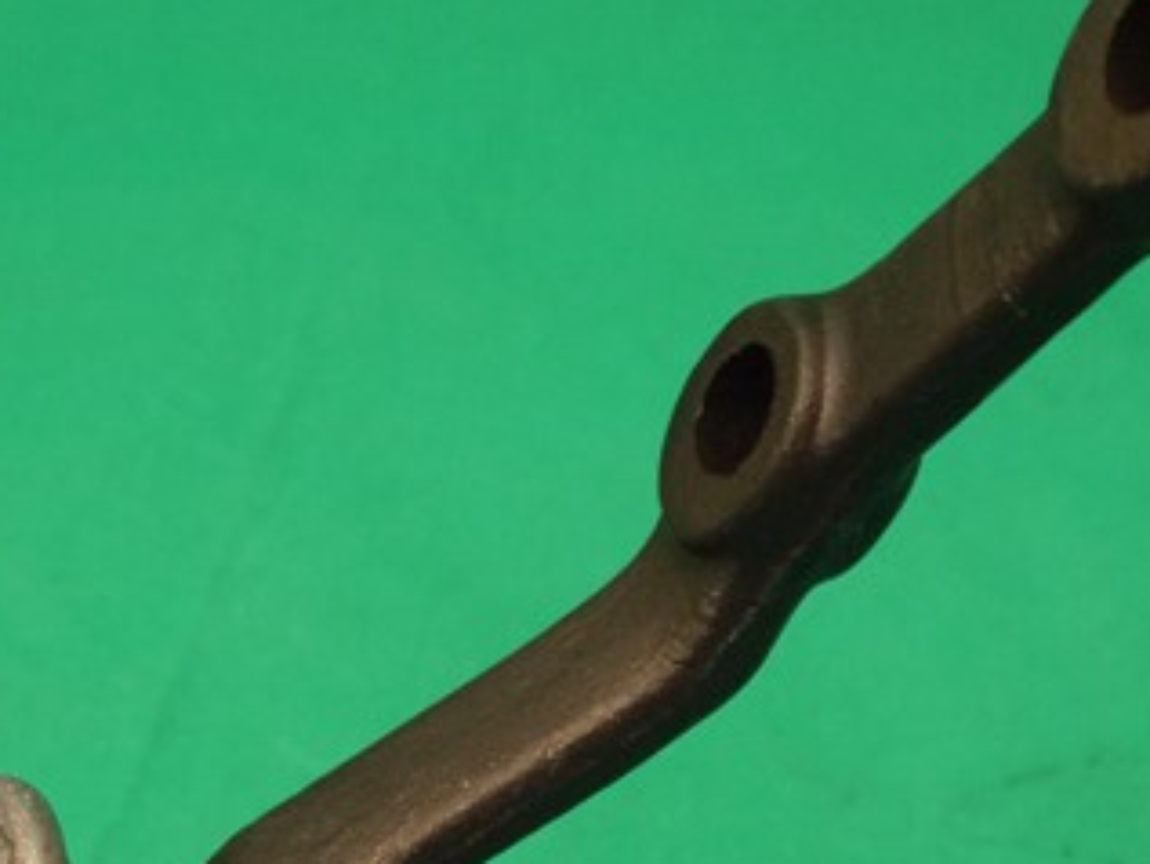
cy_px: 817
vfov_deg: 12.2
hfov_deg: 16.3
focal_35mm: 120
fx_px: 3988
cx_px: 225
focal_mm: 25
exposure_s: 1/80
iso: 800
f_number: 4.6
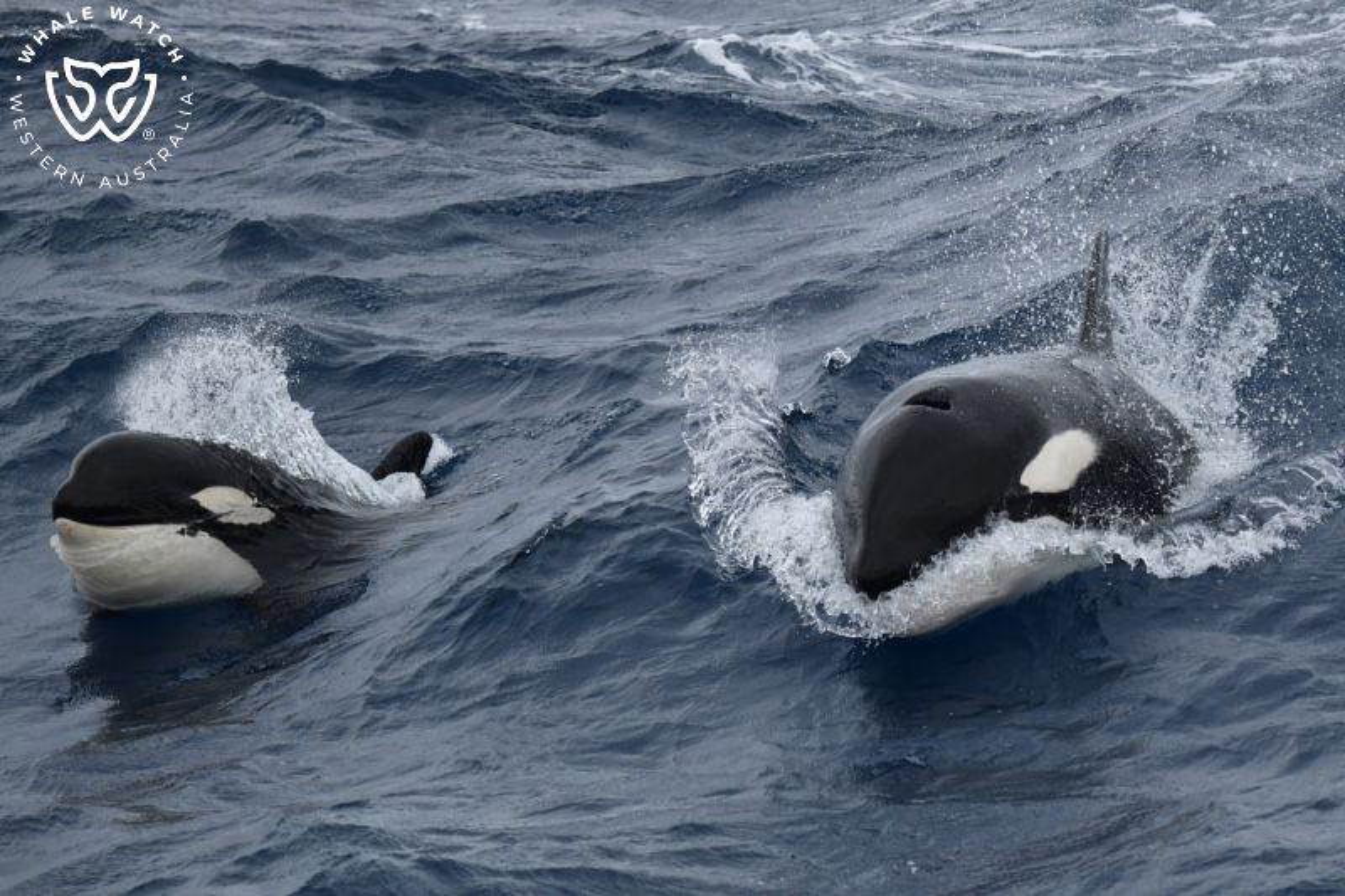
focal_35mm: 240
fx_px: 8964
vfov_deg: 5.7
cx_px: 672
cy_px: 448
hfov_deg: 8.6
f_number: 5.6
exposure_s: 1/8000
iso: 1600
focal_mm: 240
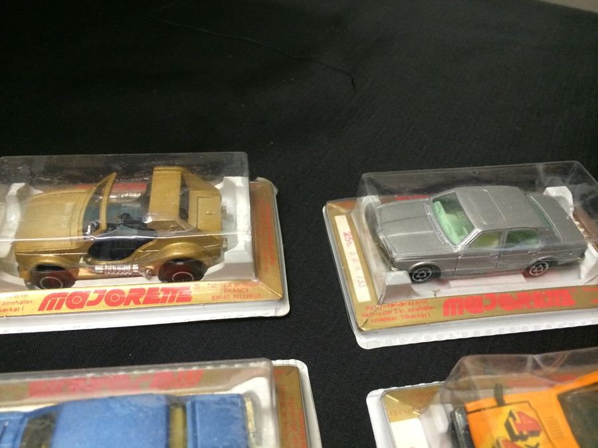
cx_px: 299
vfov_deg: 46.8
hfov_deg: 60.0
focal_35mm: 30
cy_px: 224
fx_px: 518
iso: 320
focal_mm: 4.12
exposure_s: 1/30
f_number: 2.2
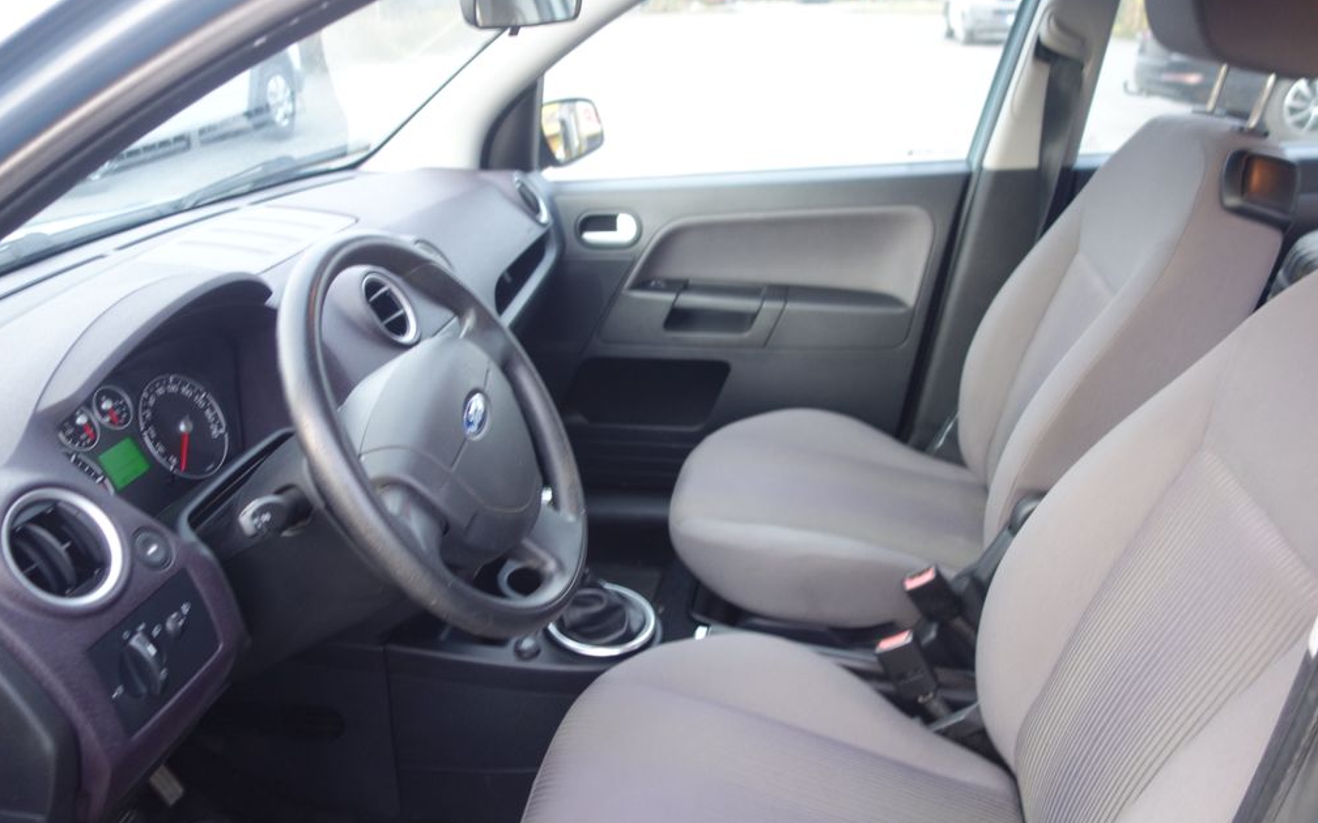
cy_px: 408
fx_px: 1042
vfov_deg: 43.1
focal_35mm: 29
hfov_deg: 64.6
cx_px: 662
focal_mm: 10.4
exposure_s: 1/30
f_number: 1.8
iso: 200
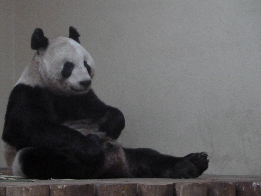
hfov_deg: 14.4
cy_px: 98
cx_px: 130
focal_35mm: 137
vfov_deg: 10.8
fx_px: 1033
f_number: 4.5
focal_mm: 22.5
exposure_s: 1/30
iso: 1600
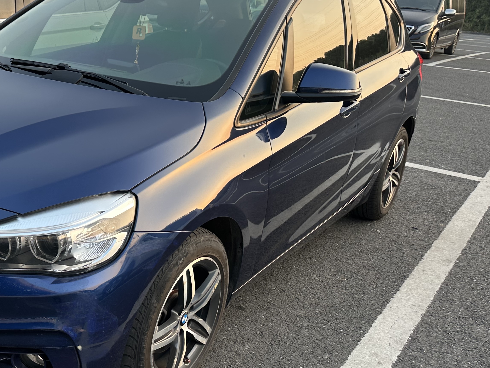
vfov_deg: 34.3
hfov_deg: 42.1
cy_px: 196
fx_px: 595
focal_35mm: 42
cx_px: 75
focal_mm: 6.86
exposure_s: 1/121
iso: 64
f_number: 1.78
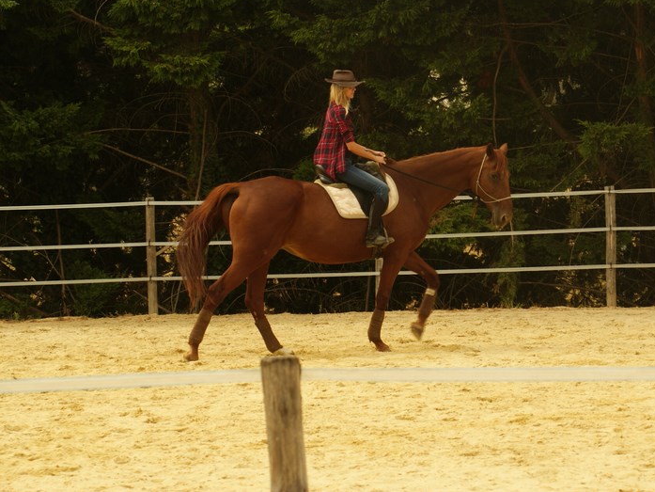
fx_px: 3444
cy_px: 242
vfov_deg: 8.2
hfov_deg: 10.9
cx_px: 345
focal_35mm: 182
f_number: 8
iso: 100
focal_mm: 110
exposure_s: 1/125
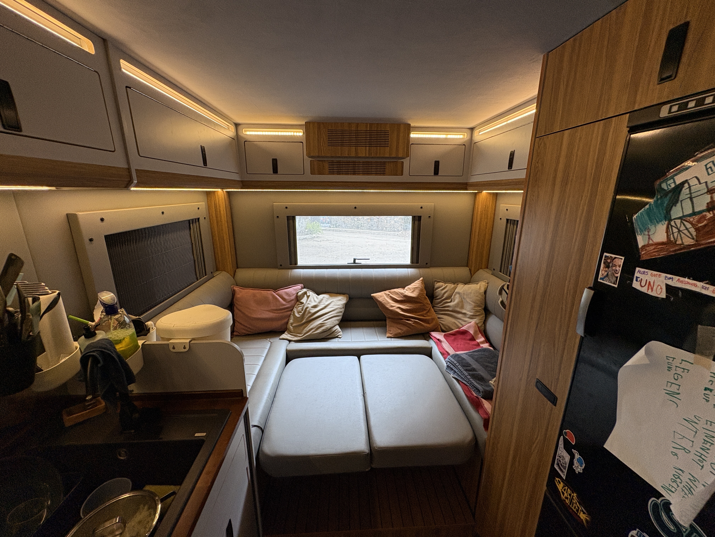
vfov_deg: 85.7
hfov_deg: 102.1
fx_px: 289
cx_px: 358
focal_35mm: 14
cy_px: 268
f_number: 2.2
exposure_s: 1/99
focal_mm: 2.22
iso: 250
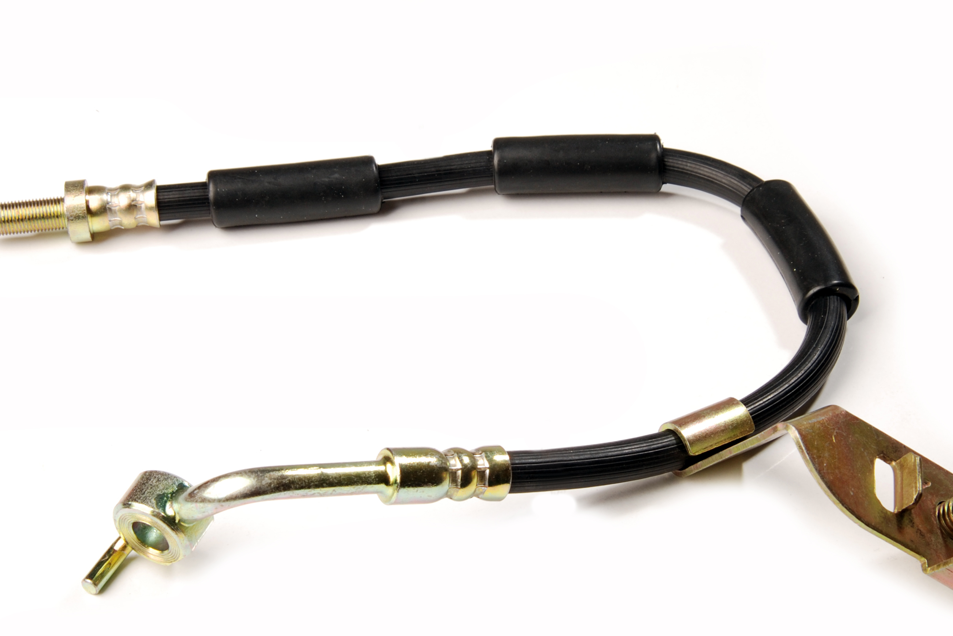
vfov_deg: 21.4
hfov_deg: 31.6
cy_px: 346
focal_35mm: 64
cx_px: 500
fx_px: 1684
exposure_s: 1/125
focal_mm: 35
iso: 100
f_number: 13
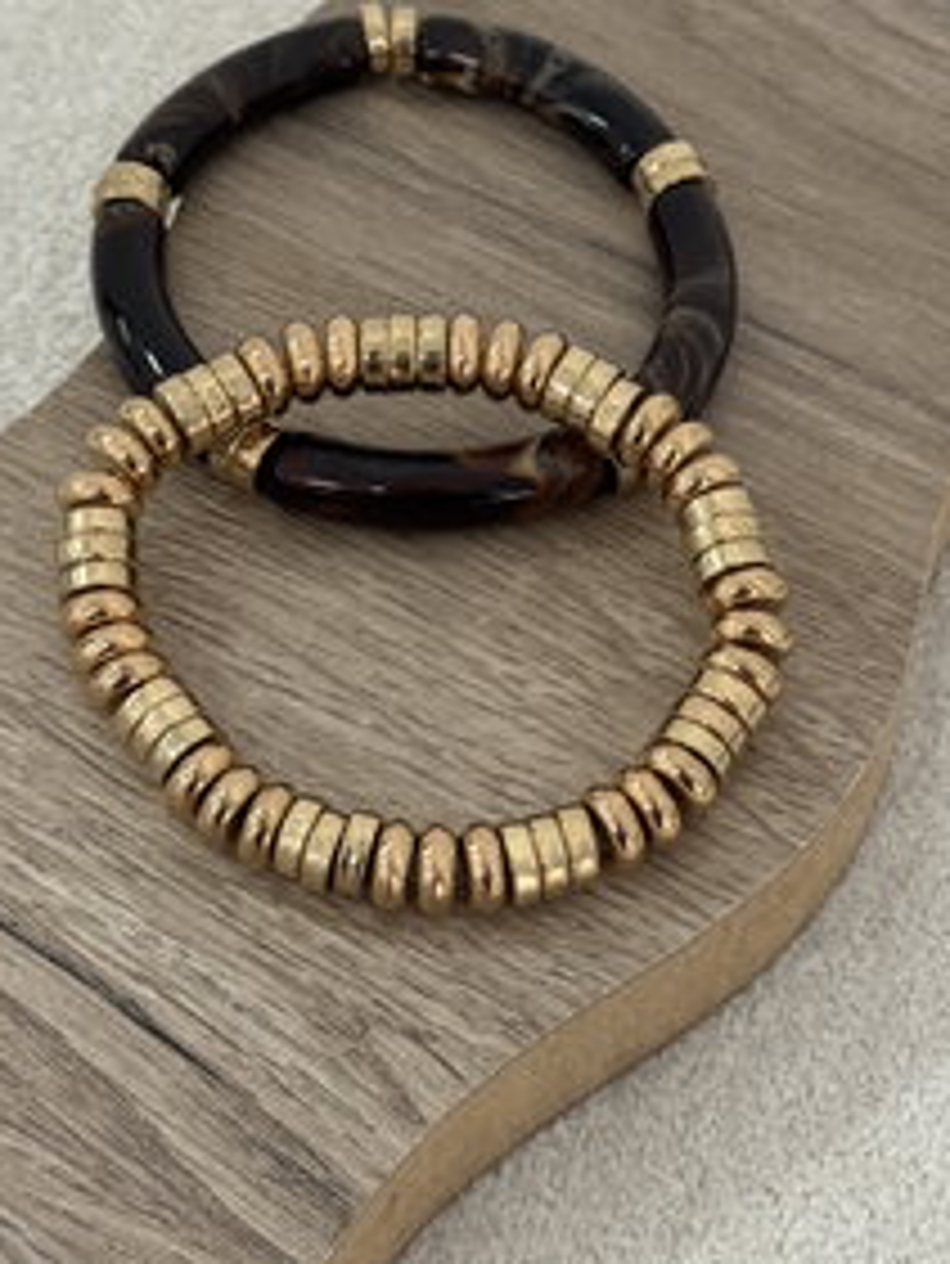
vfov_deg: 21.4
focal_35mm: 91
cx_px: 500
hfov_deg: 16.2
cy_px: 371
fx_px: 3327
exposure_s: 1/50
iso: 200
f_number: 1.78
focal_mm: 6.76
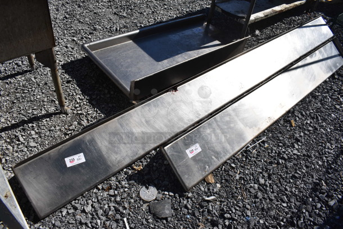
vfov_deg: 48.0
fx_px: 257
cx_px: 172
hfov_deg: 67.3
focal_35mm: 27
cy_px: 114
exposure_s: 1/1000
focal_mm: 18
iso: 200
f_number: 10
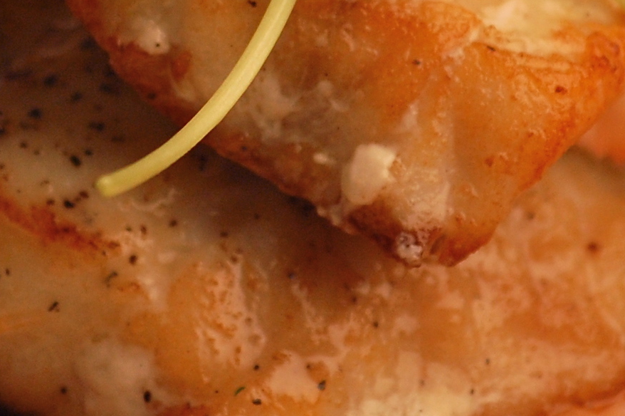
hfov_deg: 3.0
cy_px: 178
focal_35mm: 694
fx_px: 12034
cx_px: 298
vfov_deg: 2.0
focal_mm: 135
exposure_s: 1/500
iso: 400
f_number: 5.3
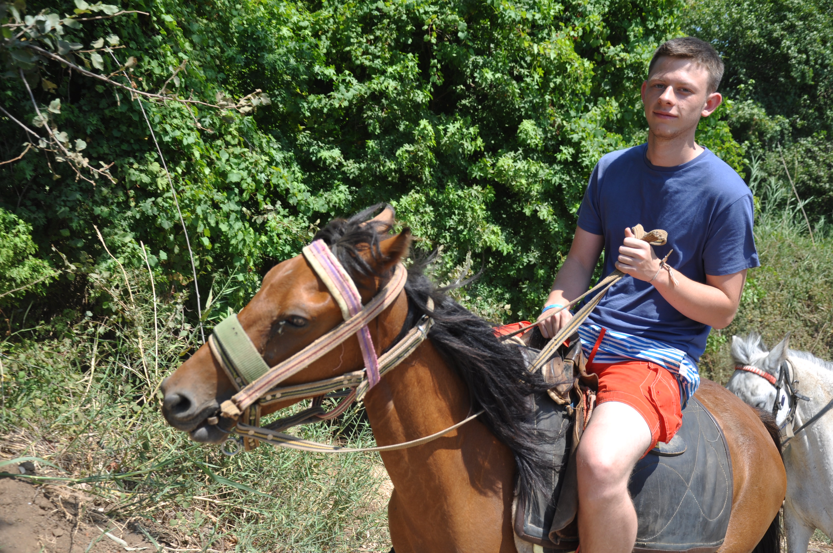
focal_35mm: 39
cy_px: 276
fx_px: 901
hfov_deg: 49.6
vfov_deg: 34.1
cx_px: 416
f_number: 4
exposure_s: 1/400
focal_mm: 26
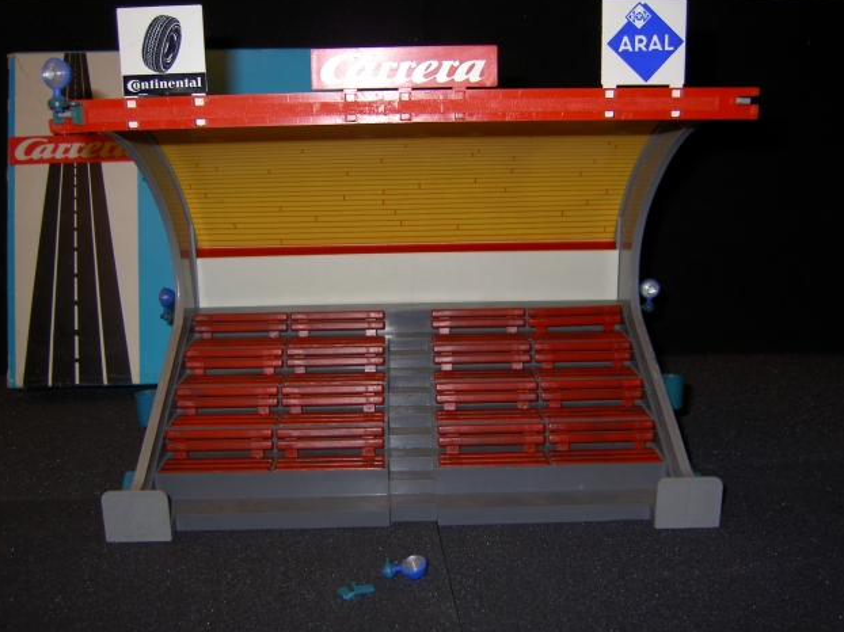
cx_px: 419
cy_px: 319
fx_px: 853
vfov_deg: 40.7
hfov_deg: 52.6
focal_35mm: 35
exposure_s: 1/60
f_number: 2.8
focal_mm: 5.6
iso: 50
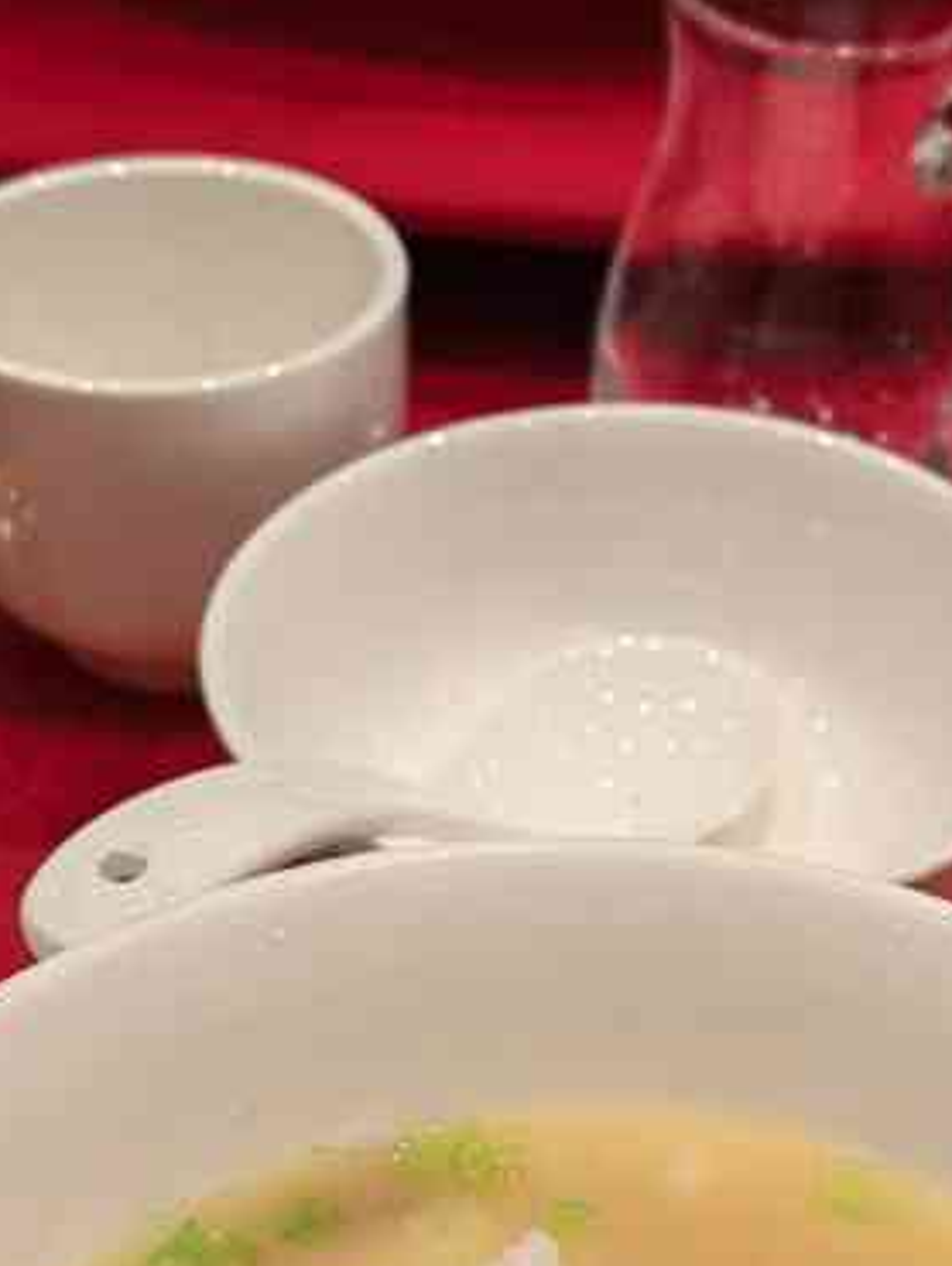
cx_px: 743
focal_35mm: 68
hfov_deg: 21.4
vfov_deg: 28.3
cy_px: 878
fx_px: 2491
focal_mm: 5.54
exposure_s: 1/100
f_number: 1.8
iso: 80
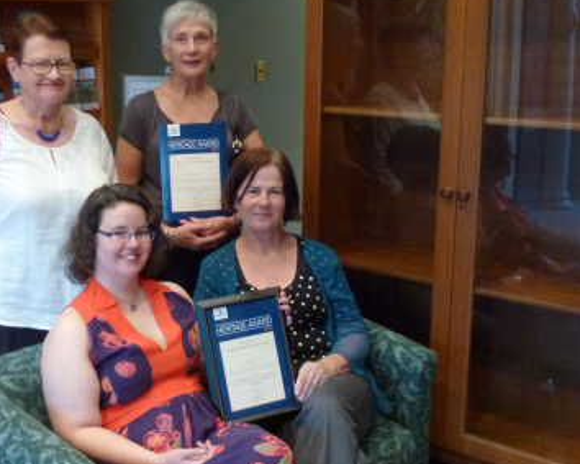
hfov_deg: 38.3
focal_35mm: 48
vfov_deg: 31.4
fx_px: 824
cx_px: 184
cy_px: 229
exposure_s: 1/6
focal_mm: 5.4
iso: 400
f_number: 3.5
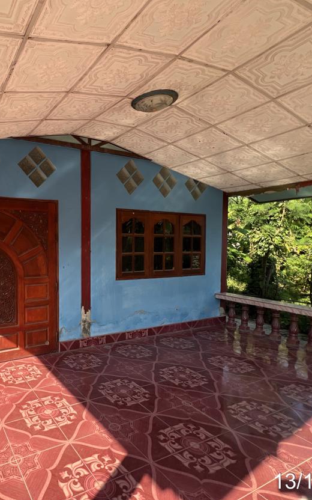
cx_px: 56
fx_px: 258
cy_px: 256
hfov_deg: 57.0
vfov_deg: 88.0
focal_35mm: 19
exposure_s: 1/218
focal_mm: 1.57
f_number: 1.8
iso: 32
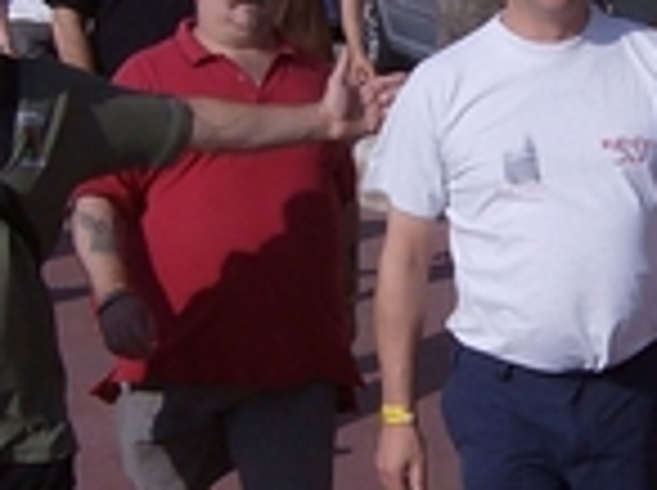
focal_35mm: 148
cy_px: 11
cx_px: 513
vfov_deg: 9.9
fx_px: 2804
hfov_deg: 13.3
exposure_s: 1/1221
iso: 100
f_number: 4.7
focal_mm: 6
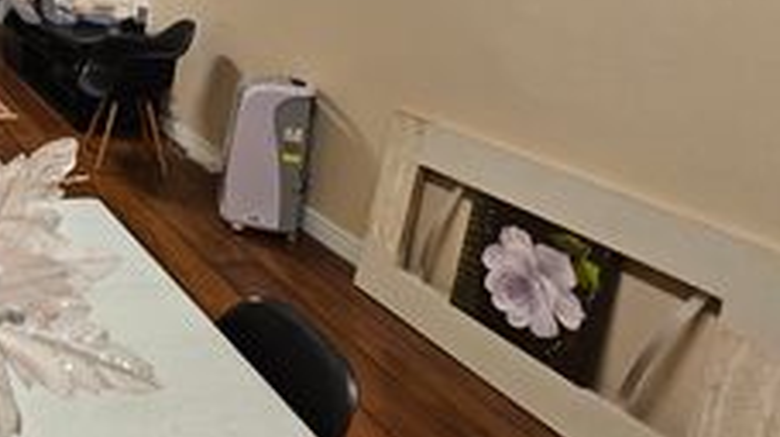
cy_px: -14
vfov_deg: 34.7
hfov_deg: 49.4
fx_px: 620
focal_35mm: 30
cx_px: -38
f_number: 2.2
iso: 400
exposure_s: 1/60
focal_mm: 2.2
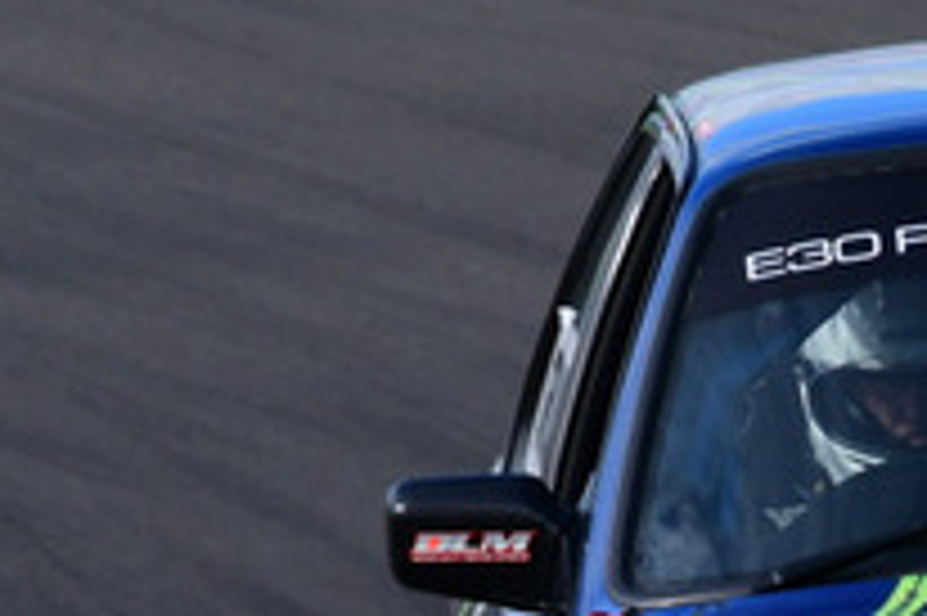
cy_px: 620
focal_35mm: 2915
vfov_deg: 0.5
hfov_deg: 0.7
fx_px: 74999
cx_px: 1395
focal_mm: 500
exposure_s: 1/640
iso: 400
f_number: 10
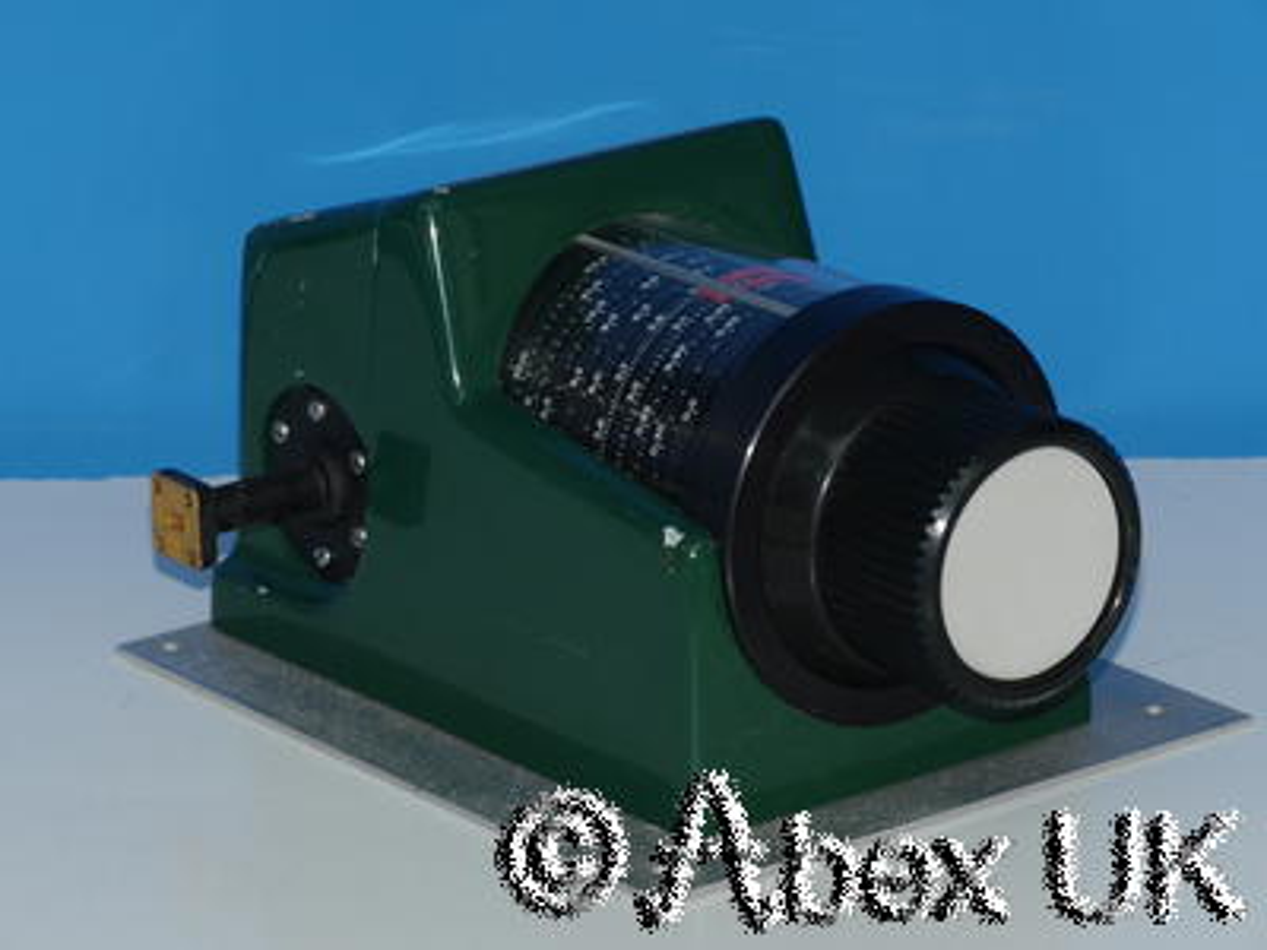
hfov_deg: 11.2
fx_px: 6442
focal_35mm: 176
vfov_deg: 8.4
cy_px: 475
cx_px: 634
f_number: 11
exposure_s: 1/60
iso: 400
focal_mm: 88
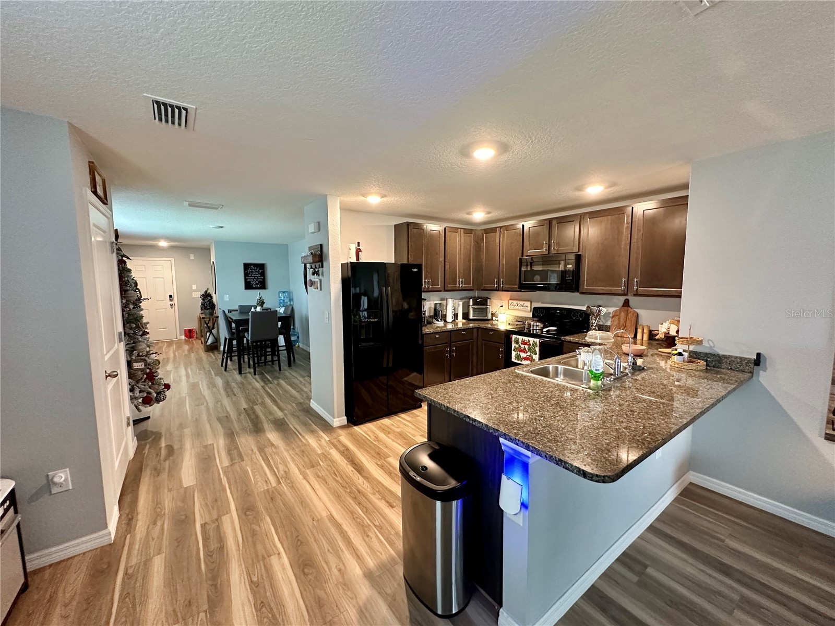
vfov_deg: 85.7
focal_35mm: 14
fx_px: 338
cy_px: 313
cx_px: 418
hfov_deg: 102.1
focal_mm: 2.22
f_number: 2.2
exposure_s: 1/60
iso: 640
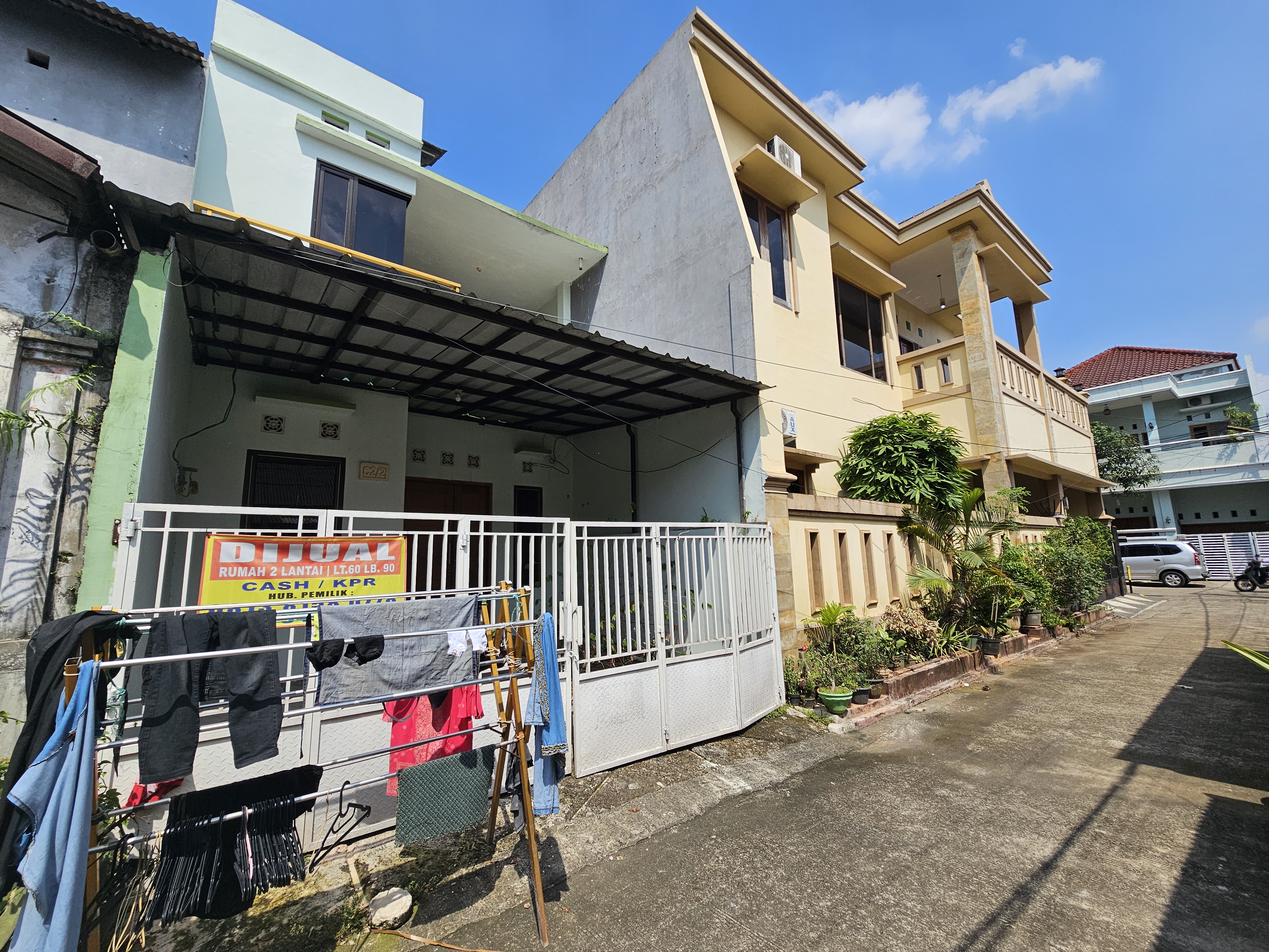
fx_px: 477
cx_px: 634
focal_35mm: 13
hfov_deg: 106.2
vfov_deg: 89.9
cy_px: 476
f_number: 2.2
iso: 50
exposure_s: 1/2391
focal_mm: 2.2
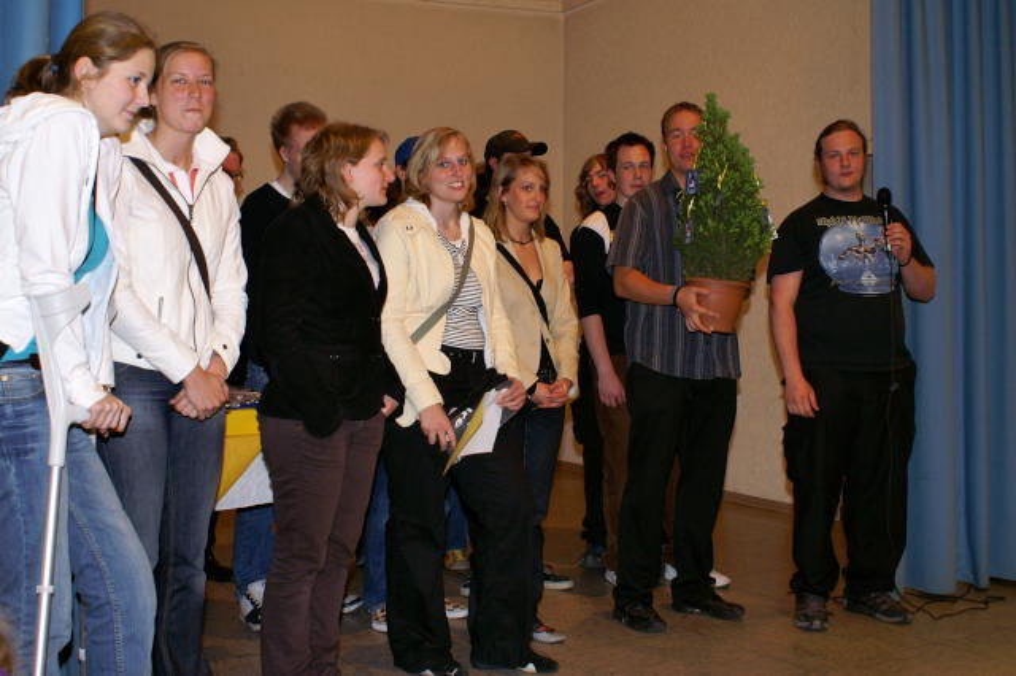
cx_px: 508
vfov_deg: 39.9
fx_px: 931
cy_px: 338
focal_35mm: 33
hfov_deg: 57.2
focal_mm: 22
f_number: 4
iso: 400
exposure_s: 1/60
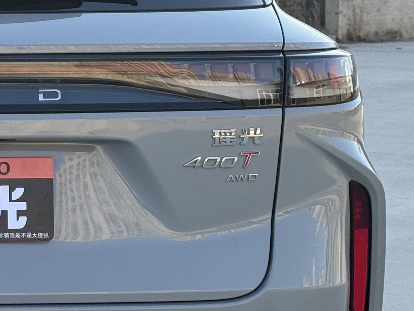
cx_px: -76
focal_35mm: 147
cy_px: 131
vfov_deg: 10.1
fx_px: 1758
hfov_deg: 13.1
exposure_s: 1/1307
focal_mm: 6.76
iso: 80
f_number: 1.78
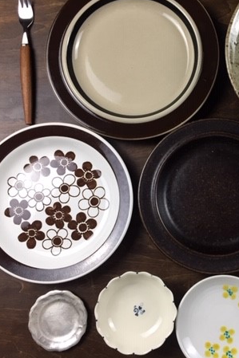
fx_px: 429
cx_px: 210
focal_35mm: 43
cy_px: 172
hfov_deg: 30.0
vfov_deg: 45.4
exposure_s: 1/30
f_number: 2.2
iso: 40
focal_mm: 4.15
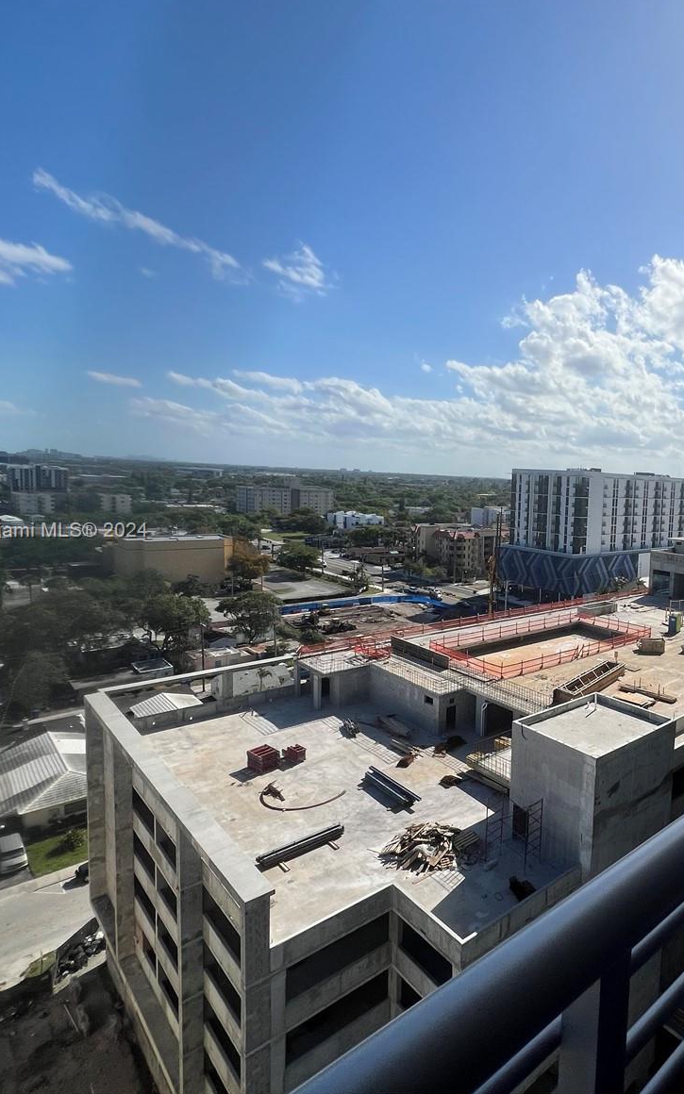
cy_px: 532
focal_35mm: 19
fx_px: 567
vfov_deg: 88.0
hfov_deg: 55.0
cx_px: 601
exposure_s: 1/4065
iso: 32
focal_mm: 1.57
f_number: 1.8
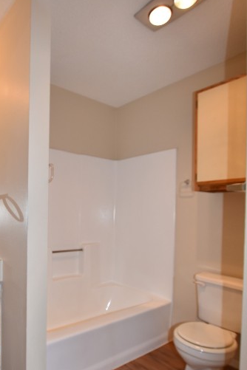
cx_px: 64
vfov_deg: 75.5
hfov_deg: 52.9
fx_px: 237
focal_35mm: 23
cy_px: 216
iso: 140
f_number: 4.5
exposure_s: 1/60
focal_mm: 10
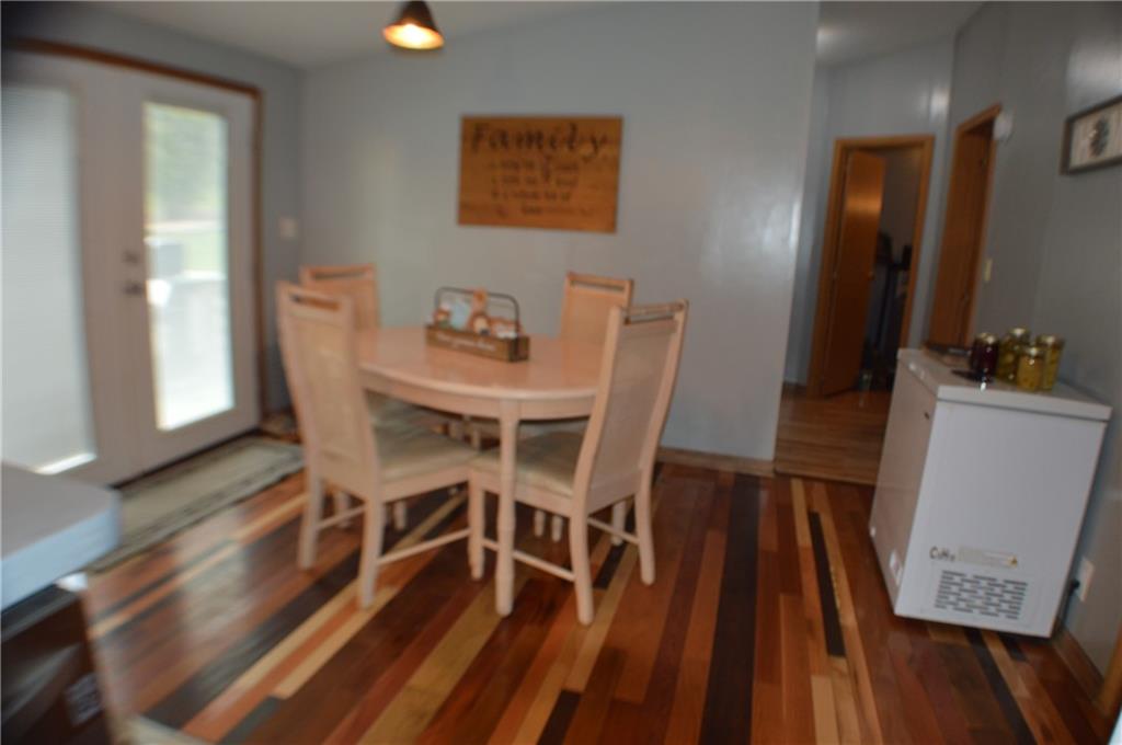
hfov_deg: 67.4
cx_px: 561
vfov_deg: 47.8
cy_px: 372
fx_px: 840
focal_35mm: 27
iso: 400
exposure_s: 1/80
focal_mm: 18
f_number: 4
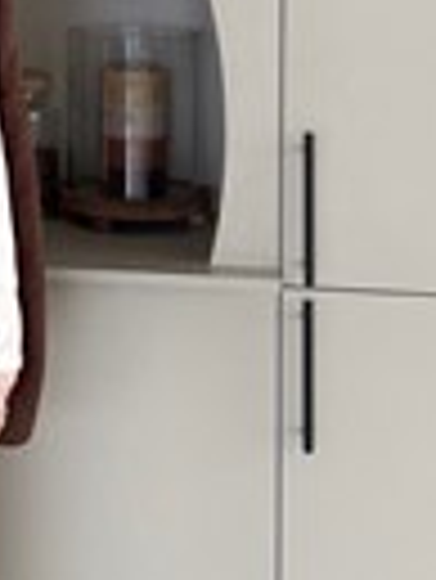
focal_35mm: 77
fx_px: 1291
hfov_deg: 17.4
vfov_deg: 25.3
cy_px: 241
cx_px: -207
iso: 200
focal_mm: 6.76
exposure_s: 1/71
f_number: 1.78
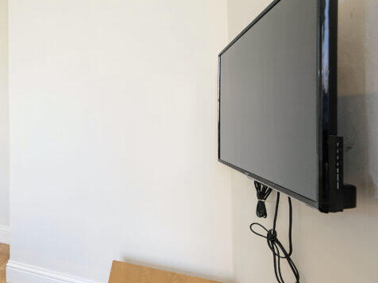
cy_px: 121
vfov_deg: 54.6
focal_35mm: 25
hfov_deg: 50.4
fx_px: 273
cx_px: -27
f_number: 5.6
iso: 200
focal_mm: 8
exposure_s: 1/8
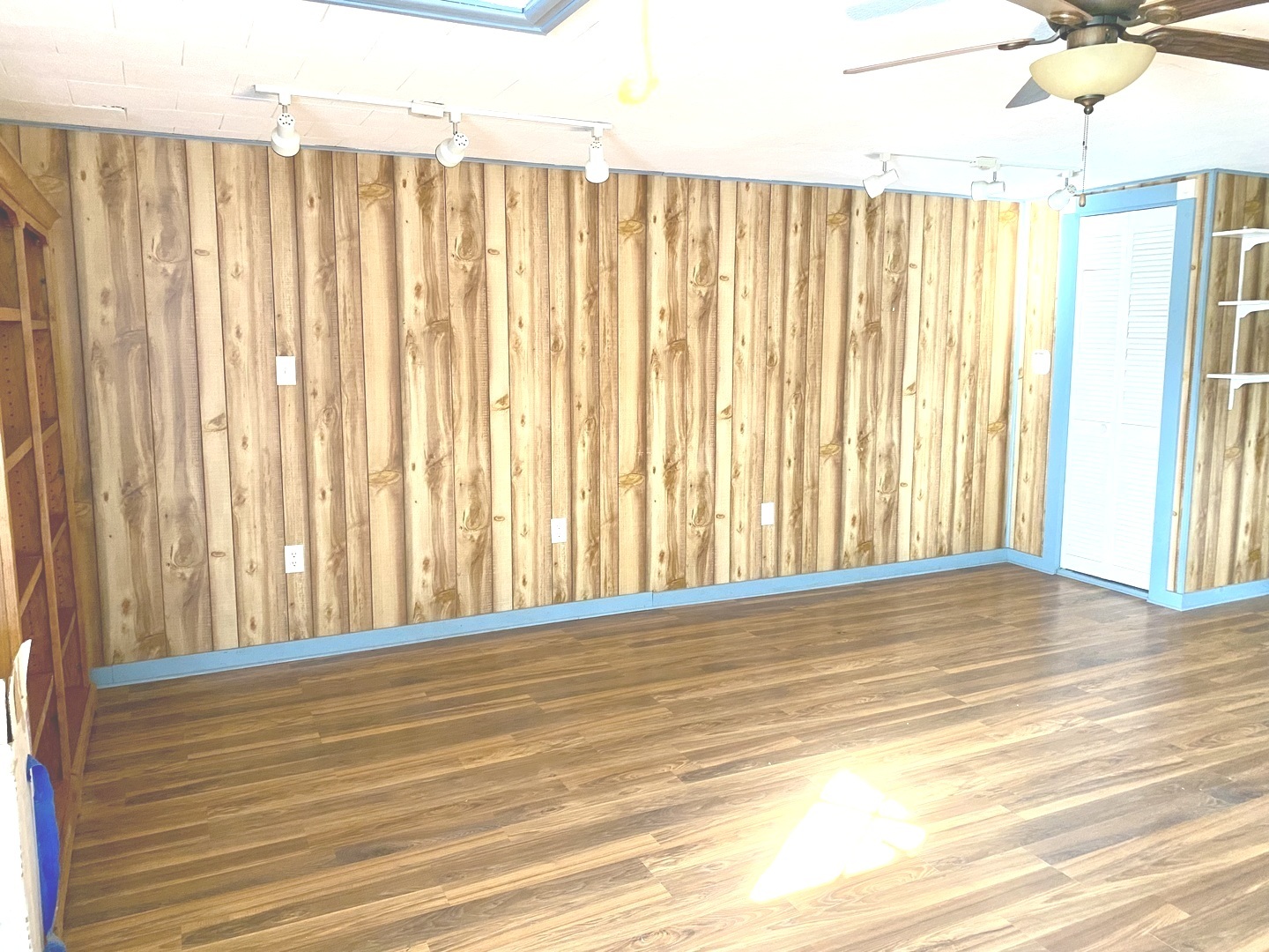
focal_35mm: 26
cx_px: 634
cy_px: 476
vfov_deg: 53.1
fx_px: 953
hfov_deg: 67.3
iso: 500
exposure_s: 1/48
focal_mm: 4.25
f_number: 1.8
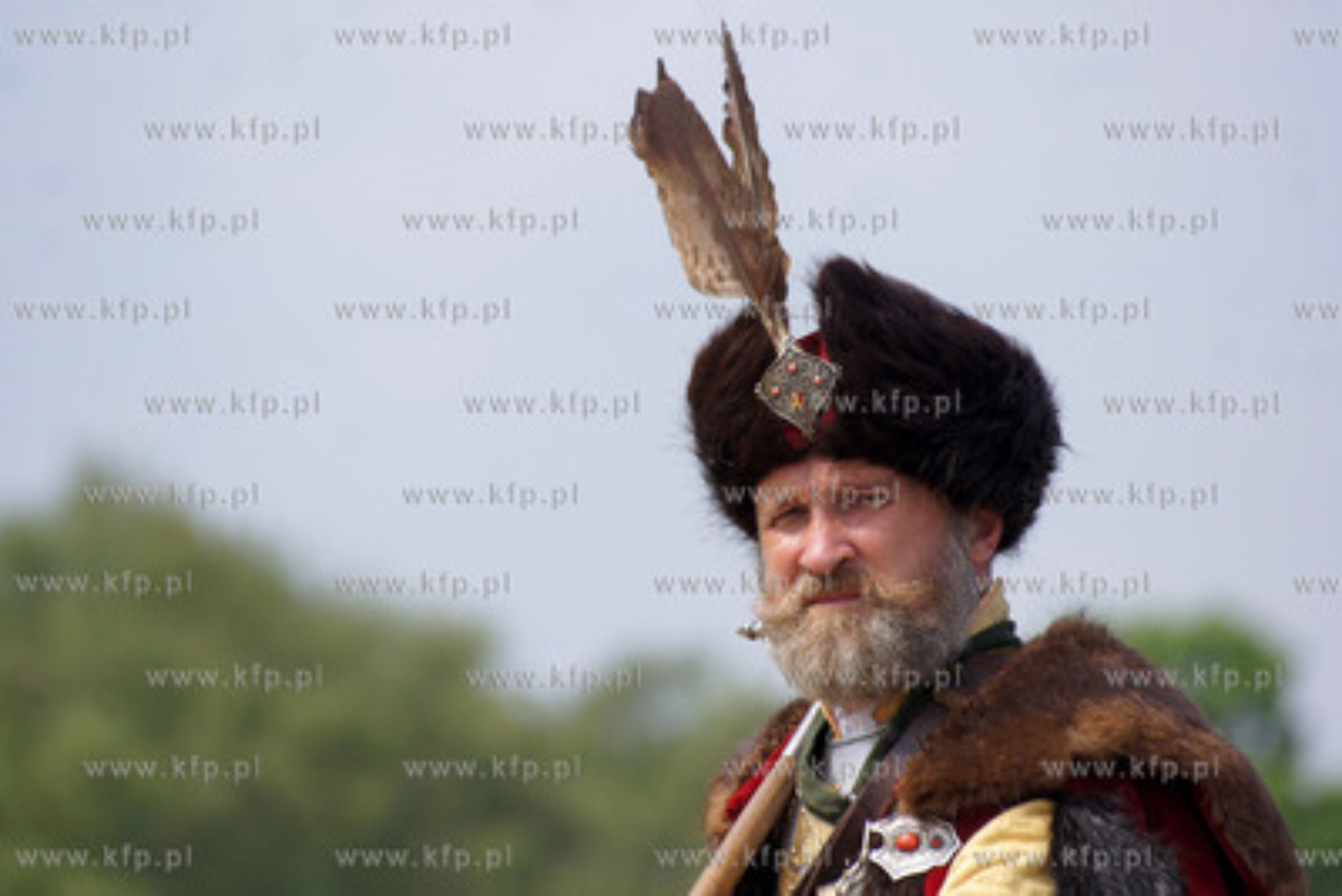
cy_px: 448
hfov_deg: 6.0
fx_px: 12865
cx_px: 671
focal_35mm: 345
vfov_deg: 4.0
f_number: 7.1
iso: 200
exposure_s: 1/1000
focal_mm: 230
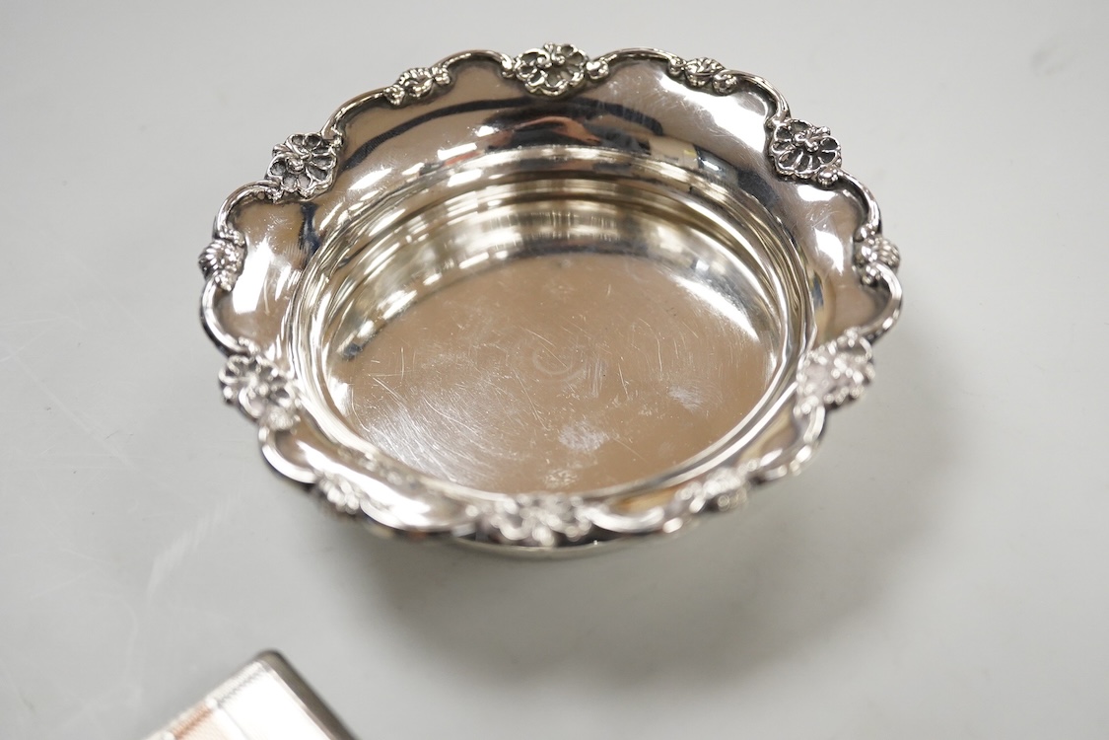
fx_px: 1386
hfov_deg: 43.6
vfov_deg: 29.9
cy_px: 370
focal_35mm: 45
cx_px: 554
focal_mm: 30
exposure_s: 1/500
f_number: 3.5
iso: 2500
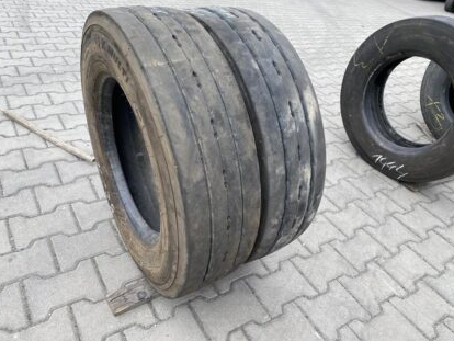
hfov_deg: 65.3
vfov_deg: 51.4
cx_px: 229
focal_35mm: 27
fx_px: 354
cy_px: 166
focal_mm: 4.25
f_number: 1.8
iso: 32
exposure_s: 1/554
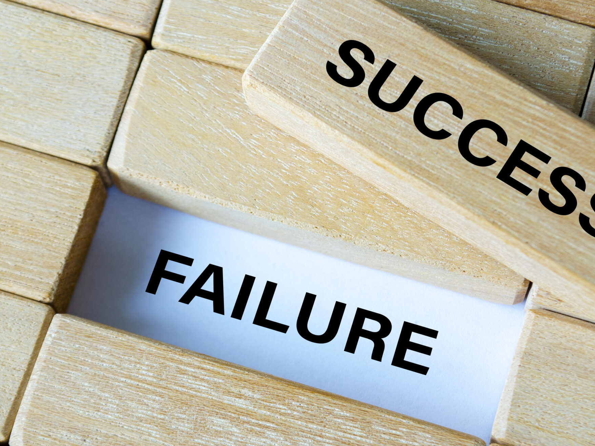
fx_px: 1989
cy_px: 241
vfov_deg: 12.8
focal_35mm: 116
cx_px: 339
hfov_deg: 17.0
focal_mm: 55
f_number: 8
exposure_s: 1/8
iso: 125
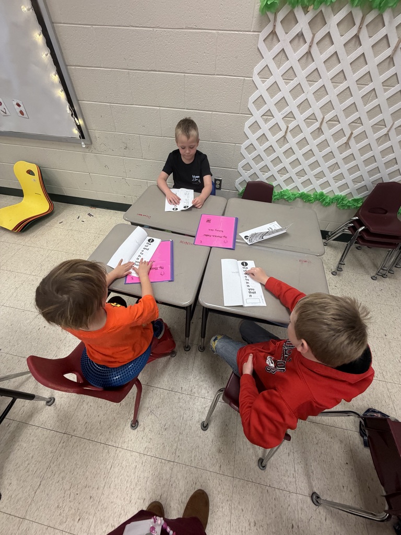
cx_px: 200
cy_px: 268
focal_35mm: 14
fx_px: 216
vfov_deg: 102.1
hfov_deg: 85.7
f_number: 2.2
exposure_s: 1/120
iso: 320
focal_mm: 2.22
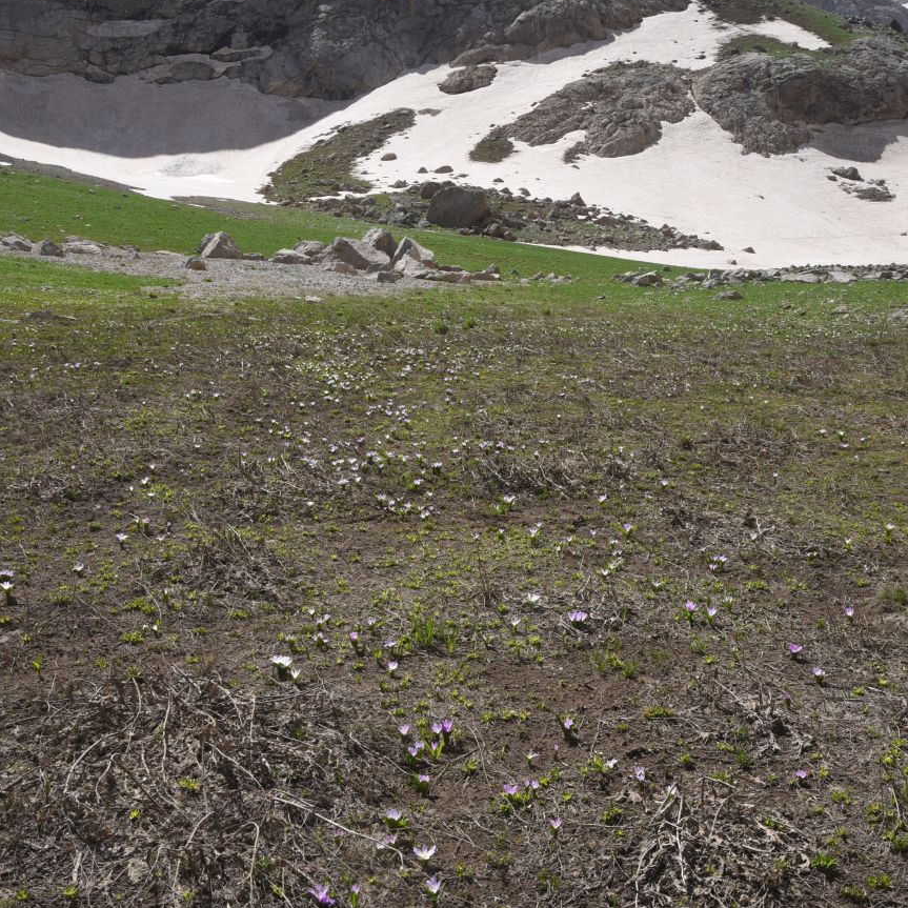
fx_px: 1899
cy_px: 491
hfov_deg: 26.9
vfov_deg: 26.9
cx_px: 455
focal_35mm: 64
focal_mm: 50
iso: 160
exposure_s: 1/125
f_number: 14
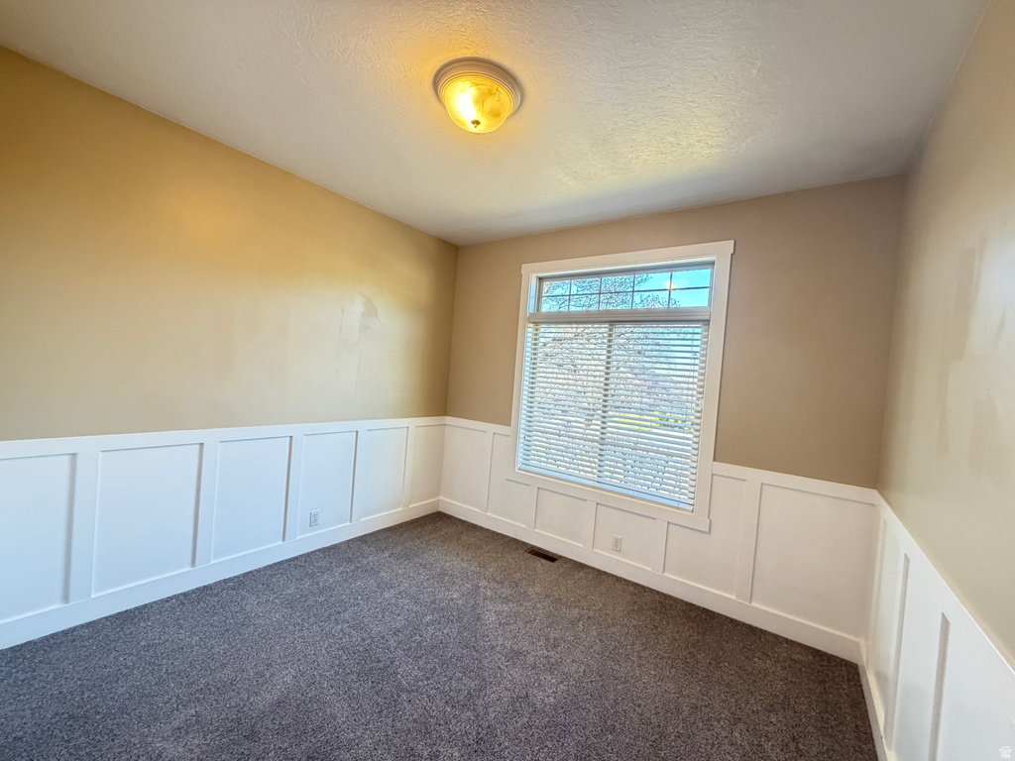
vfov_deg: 85.7
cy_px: 380
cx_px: 508
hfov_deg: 102.1
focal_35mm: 14
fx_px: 411
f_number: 2.2
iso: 500
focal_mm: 2.22
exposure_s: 1/60
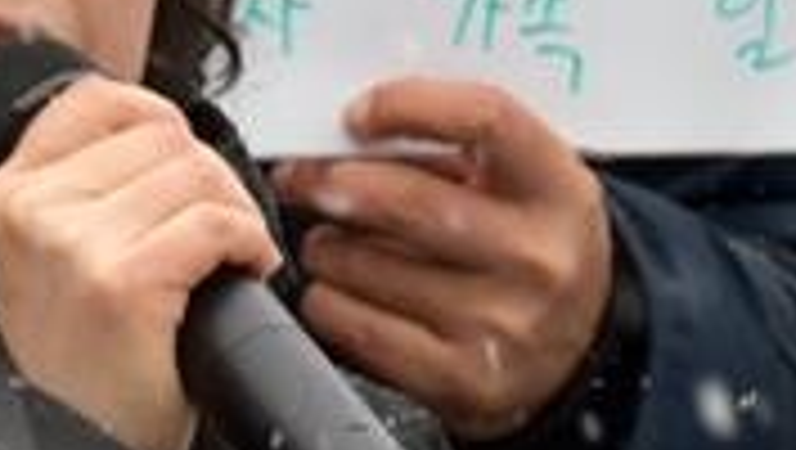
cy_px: 142
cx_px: -171
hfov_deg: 3.2
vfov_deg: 1.8
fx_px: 14389
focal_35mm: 681
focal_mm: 75
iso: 100
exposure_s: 1/160
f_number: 5.3
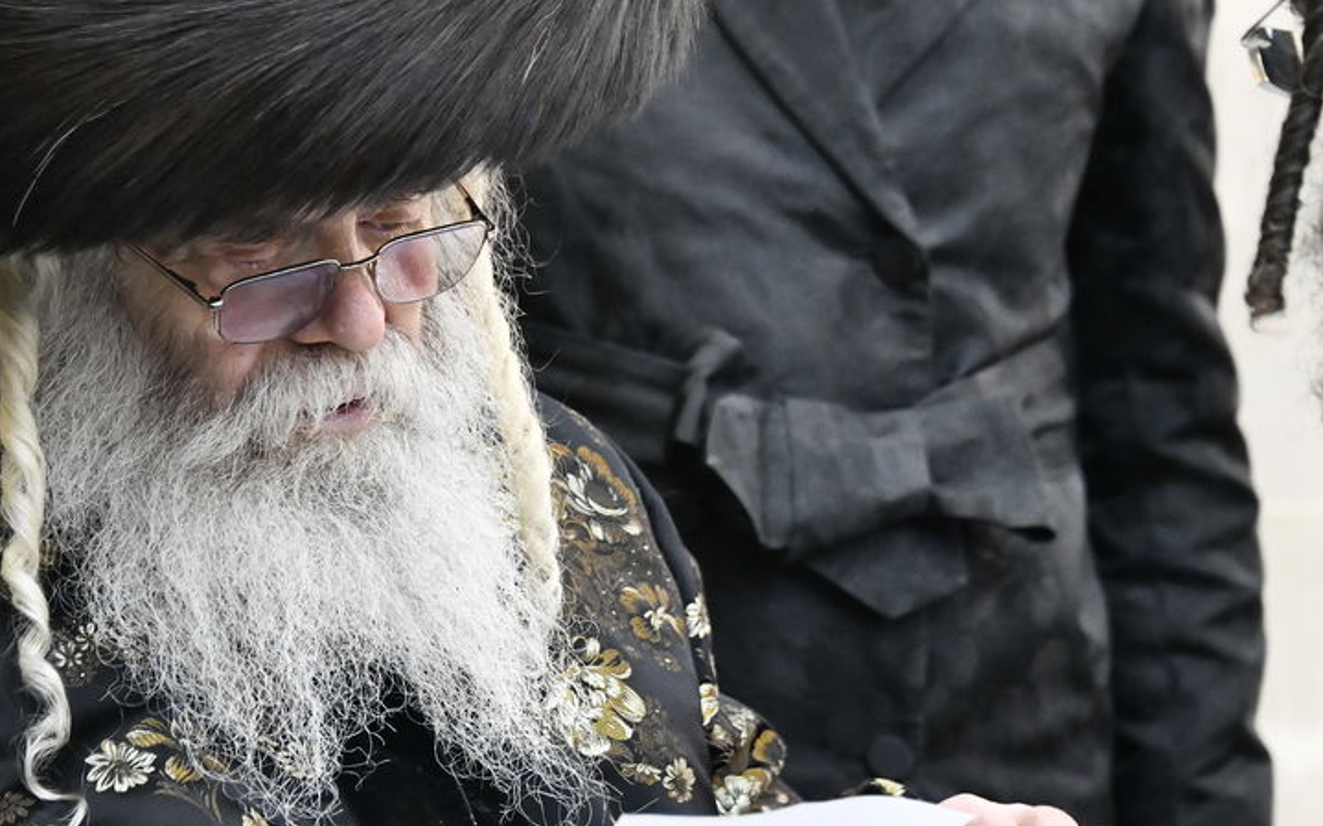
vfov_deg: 5.3
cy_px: 325
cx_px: 359
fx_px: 8940
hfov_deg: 8.5
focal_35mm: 248
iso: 2500
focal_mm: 125
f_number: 5.6
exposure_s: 1/200
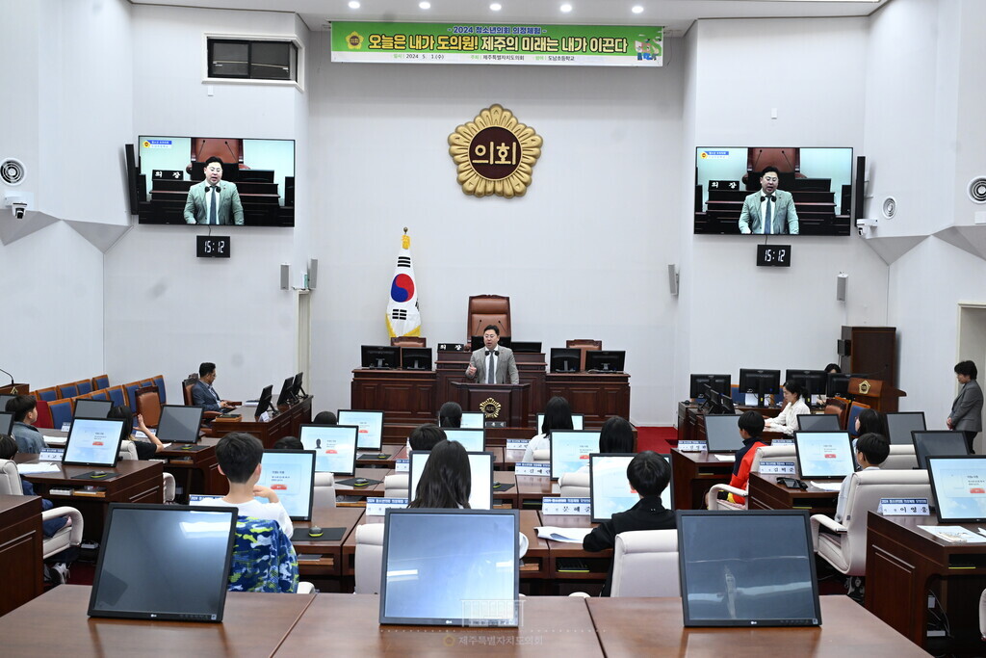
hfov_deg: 53.1
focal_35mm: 36
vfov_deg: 36.9
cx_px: 493
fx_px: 986
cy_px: 329
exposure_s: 1/160
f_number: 5.6
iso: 2000
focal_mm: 36
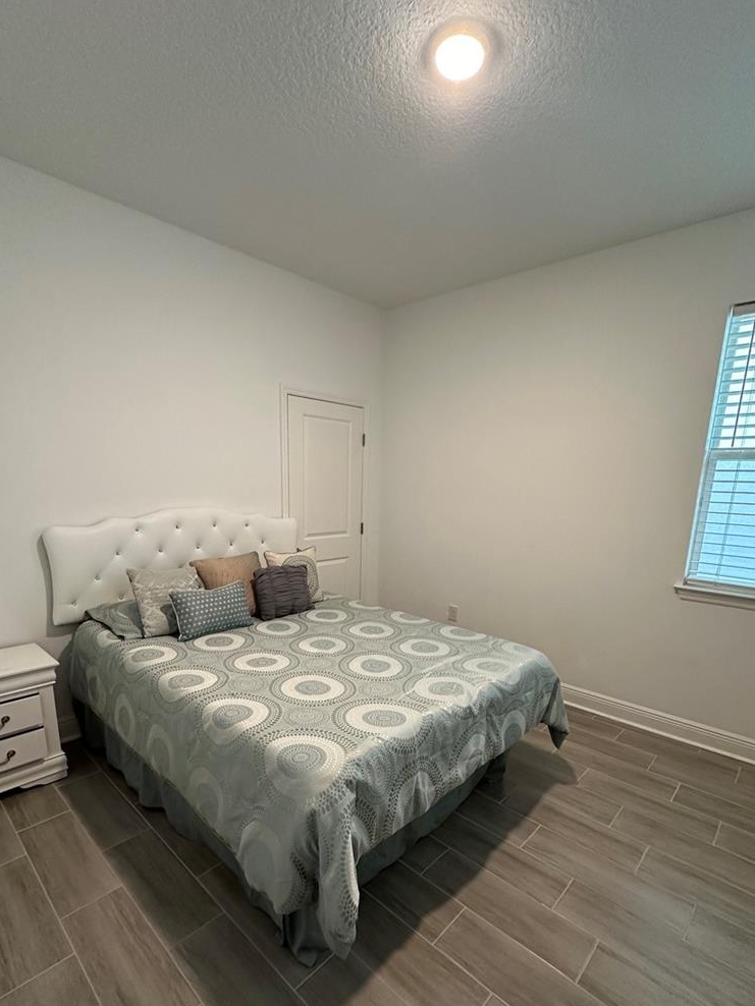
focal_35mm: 17
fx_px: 494
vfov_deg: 90.1
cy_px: 593
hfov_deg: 74.7
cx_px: 382
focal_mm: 2.22
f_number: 2.2
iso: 250
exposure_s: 1/60
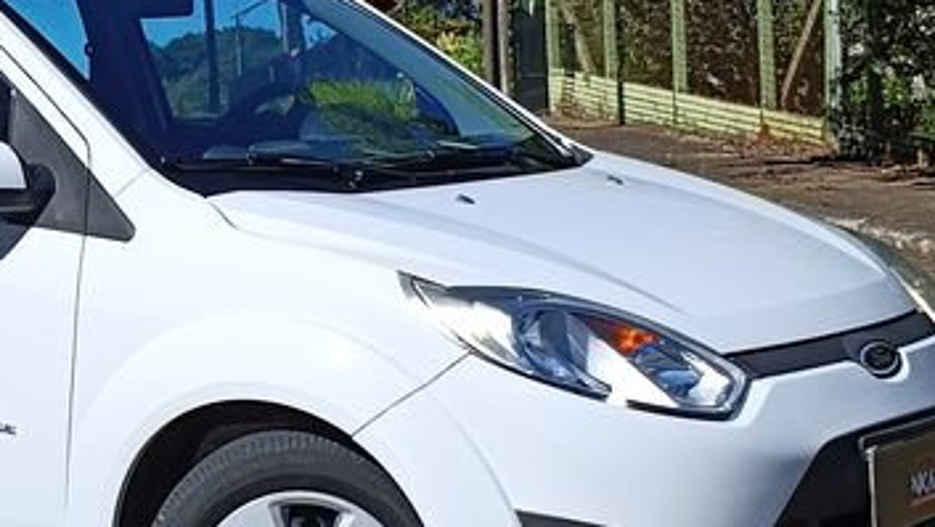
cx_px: 48
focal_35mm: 65
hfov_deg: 30.5
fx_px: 1612
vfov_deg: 18.6
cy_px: 273
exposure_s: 1/3891
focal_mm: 4.94
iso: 73
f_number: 1.5
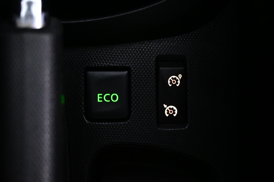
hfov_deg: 32.6
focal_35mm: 62
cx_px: 137
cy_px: 91
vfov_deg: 22.1
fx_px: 468
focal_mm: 41
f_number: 5.6
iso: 6400
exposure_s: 1/15
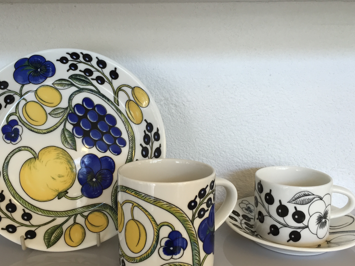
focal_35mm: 36
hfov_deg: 51.3
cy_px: 132
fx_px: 369
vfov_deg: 39.7
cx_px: 163
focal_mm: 4.15
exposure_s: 1/30
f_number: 2.2
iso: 64
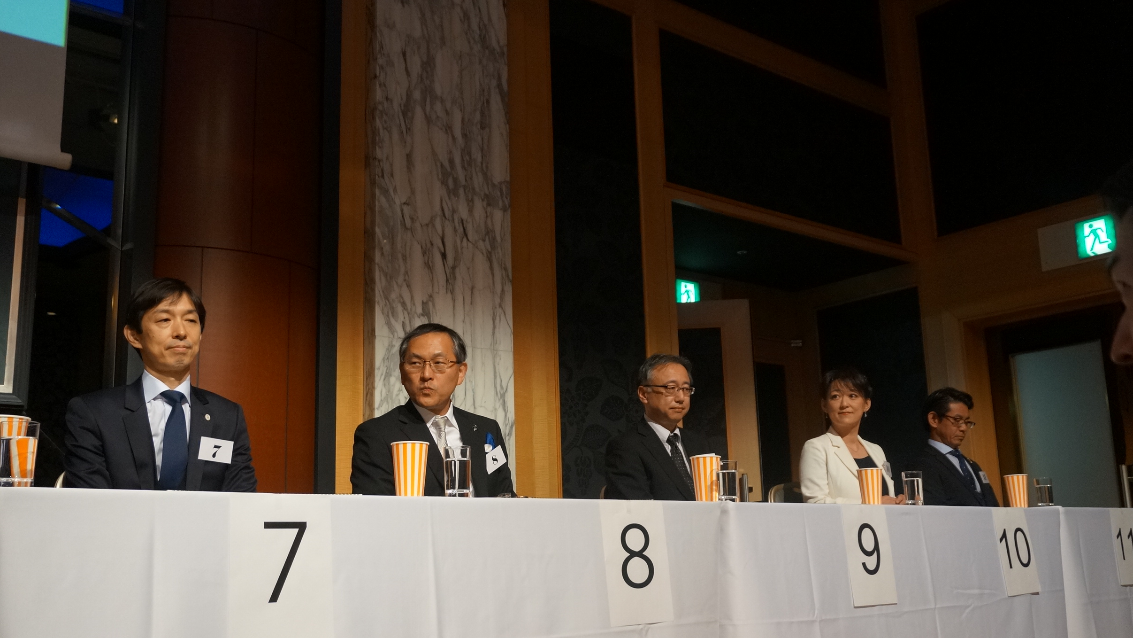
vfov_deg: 33.7
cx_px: 570
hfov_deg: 56.6
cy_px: 348
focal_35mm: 35
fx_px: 1052
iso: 1600
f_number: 4
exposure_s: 1/160
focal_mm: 22
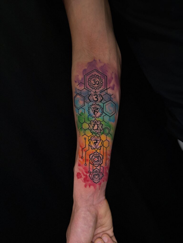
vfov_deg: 67.3
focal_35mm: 26
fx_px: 183
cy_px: 122
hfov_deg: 53.1
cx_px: 92
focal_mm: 5.96
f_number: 1.6
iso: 250
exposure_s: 1/60
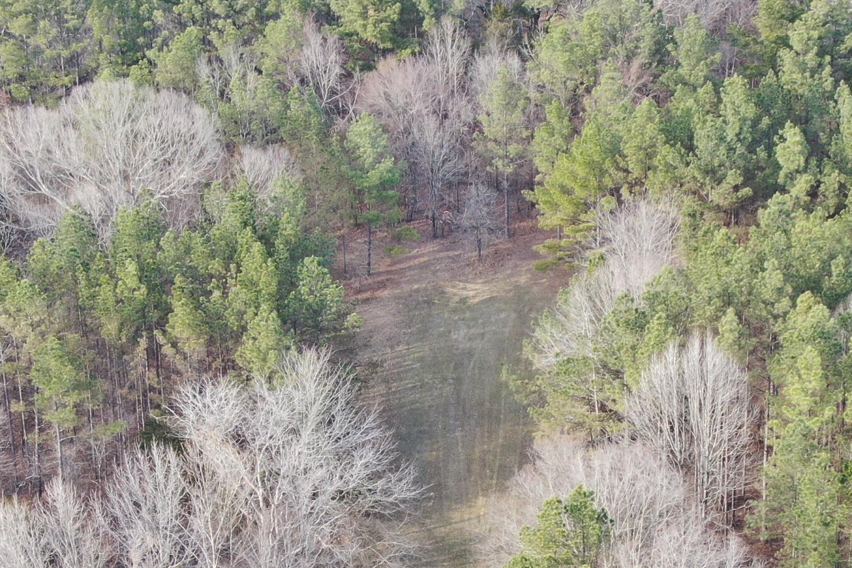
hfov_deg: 18.6
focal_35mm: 110
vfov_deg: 12.4
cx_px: 531
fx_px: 2603
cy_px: 487
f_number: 3.8
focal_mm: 8.6
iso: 100
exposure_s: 1/60
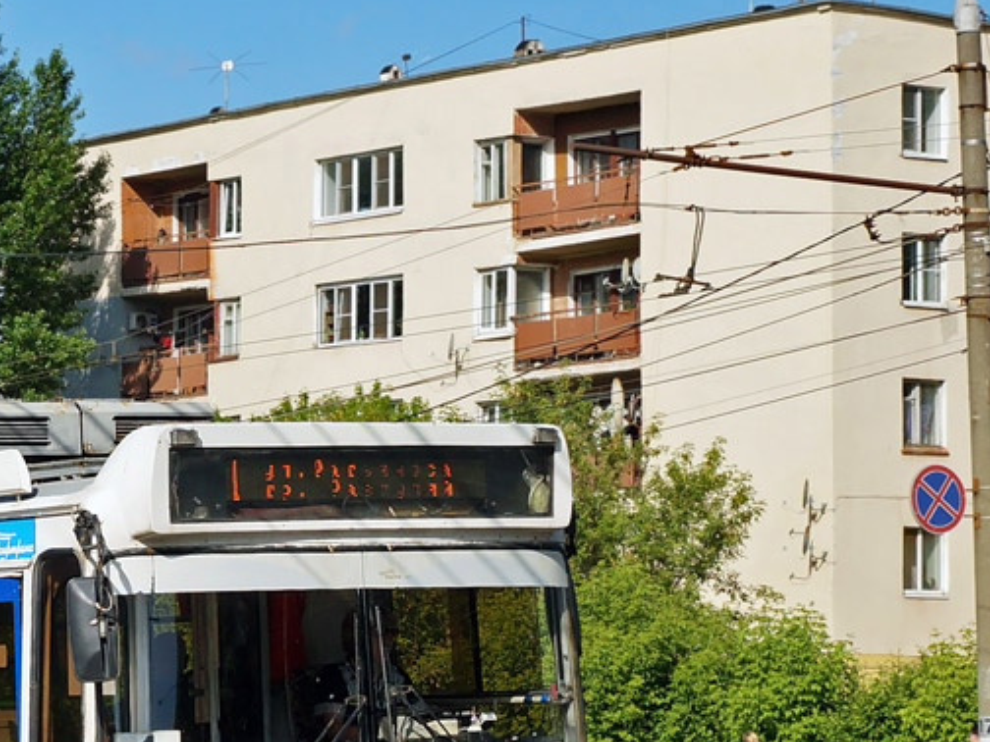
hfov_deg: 15.4
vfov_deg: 11.7
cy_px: 552
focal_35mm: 126
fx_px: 3609
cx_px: 28
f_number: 7.1
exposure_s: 1/1600
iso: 200
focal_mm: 35
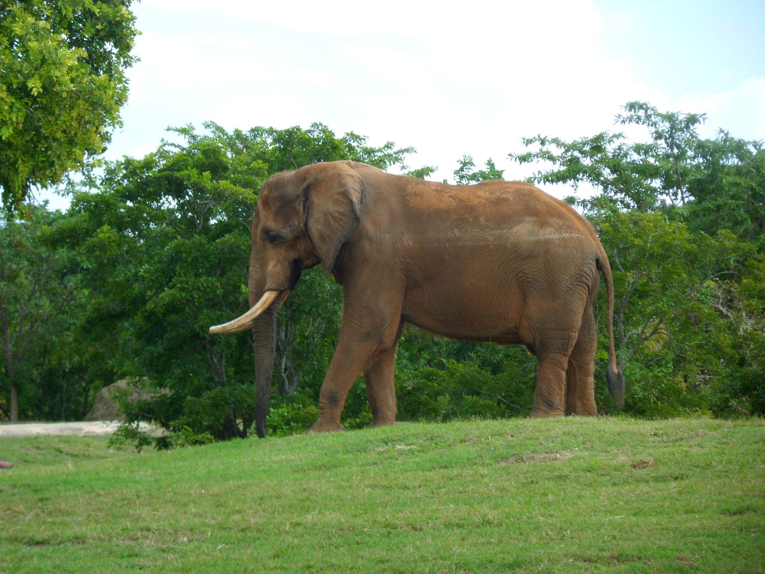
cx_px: 382
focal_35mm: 201
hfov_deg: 9.8
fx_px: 4442
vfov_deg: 7.4
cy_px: 287
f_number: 5.6
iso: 80
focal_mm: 36.2
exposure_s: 1/180
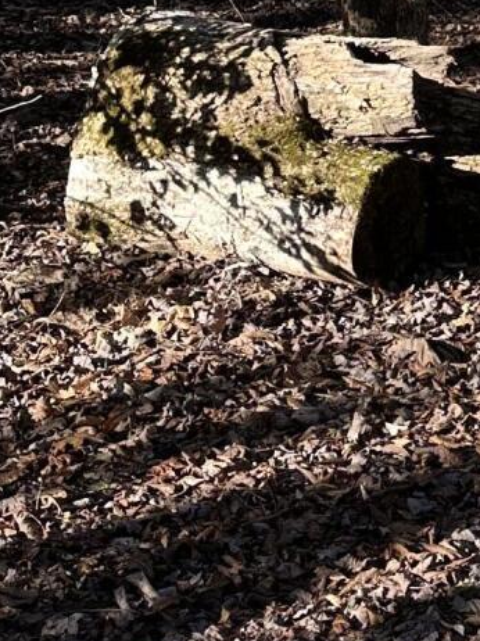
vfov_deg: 18.3
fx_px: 1925
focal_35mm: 104
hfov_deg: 13.2
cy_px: -24
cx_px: 794
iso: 80
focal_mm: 6.86
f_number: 1.78
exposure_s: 1/694
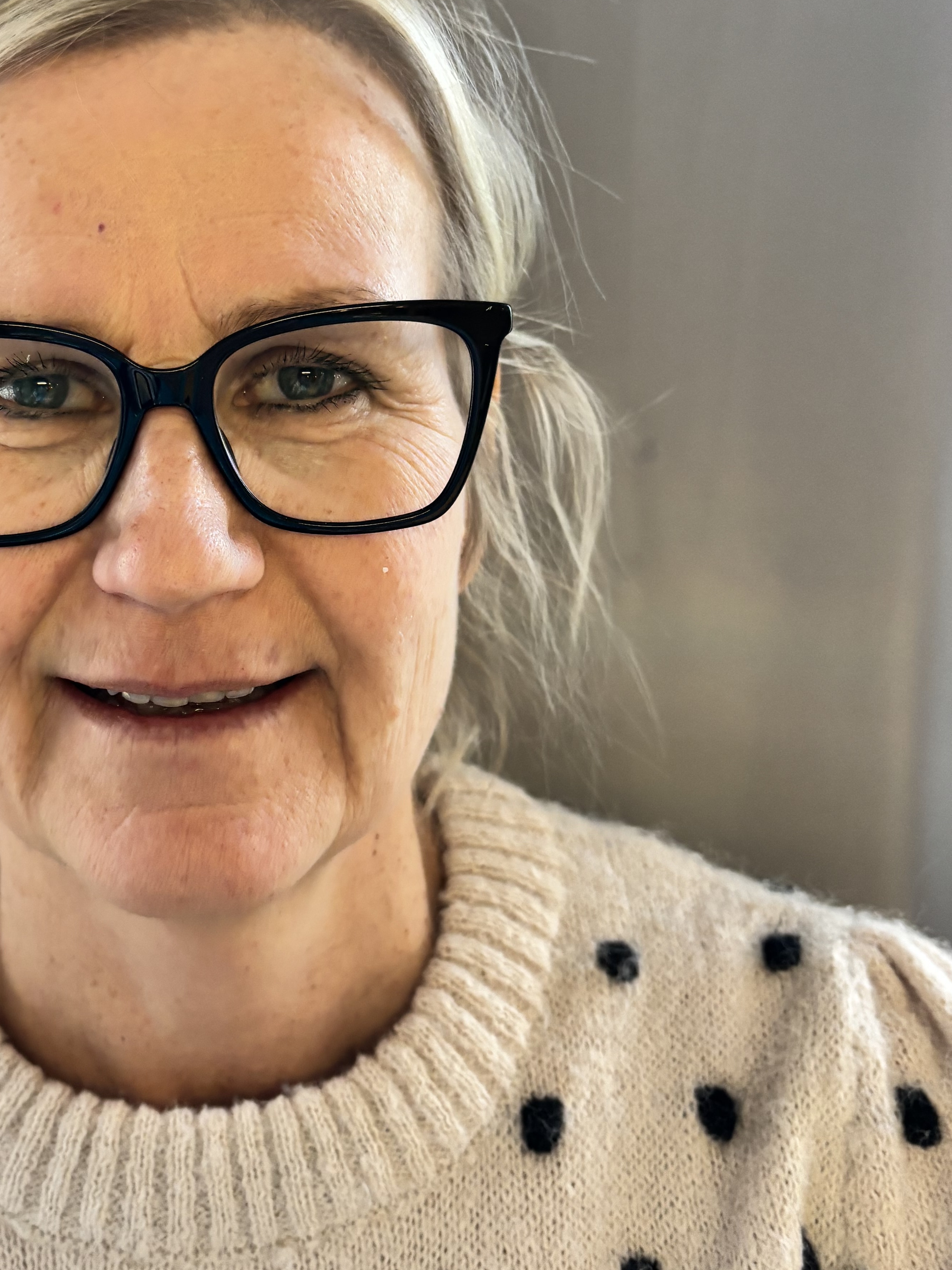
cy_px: 464
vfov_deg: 44.4
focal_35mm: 42
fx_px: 1540
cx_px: 195
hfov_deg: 33.4
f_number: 1.6
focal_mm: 5.96
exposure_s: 1/50
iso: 400
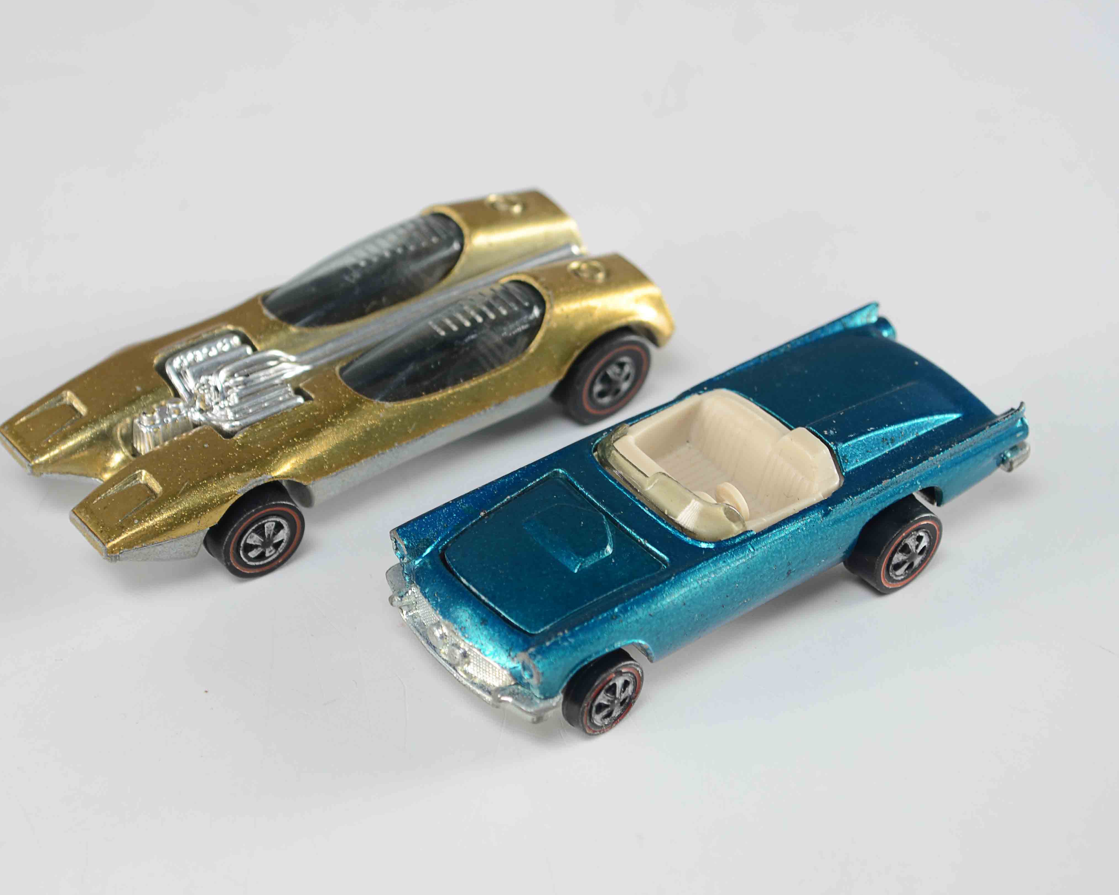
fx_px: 2948
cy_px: 450
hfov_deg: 21.5
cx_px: 482
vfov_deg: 17.3
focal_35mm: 89
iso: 100
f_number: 8
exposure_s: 1/80
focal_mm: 52
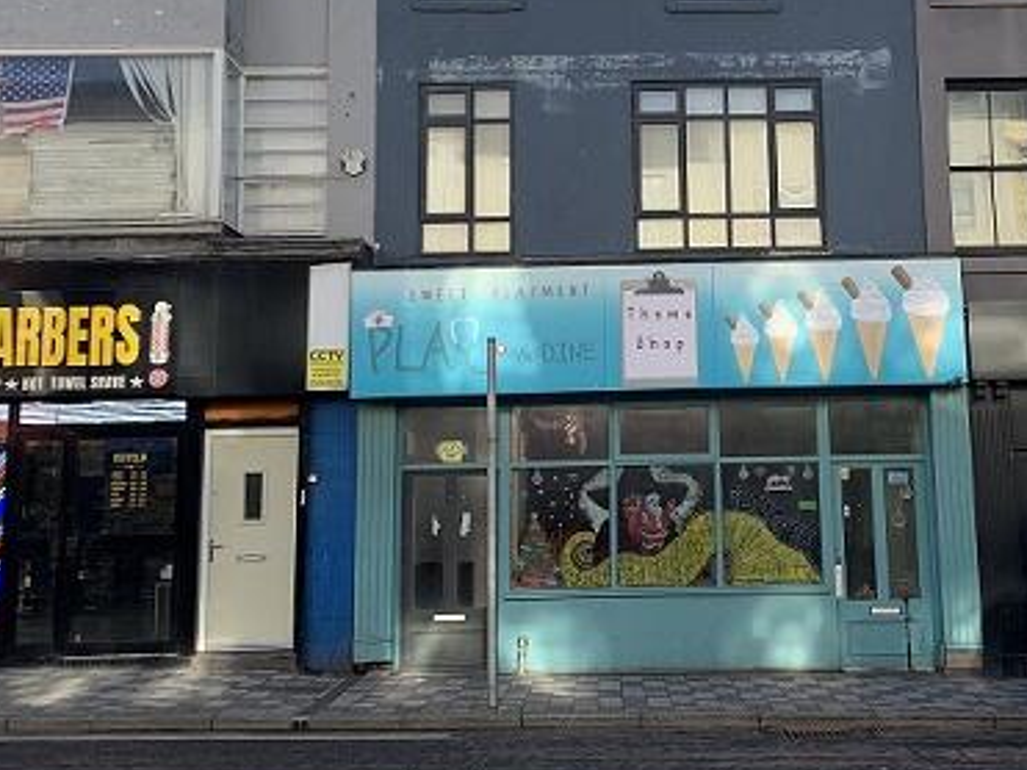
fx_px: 1572
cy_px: 220
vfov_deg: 27.2
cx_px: 670
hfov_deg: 35.9
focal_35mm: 53
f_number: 1.8
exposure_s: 1/991
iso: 25
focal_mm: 4.25
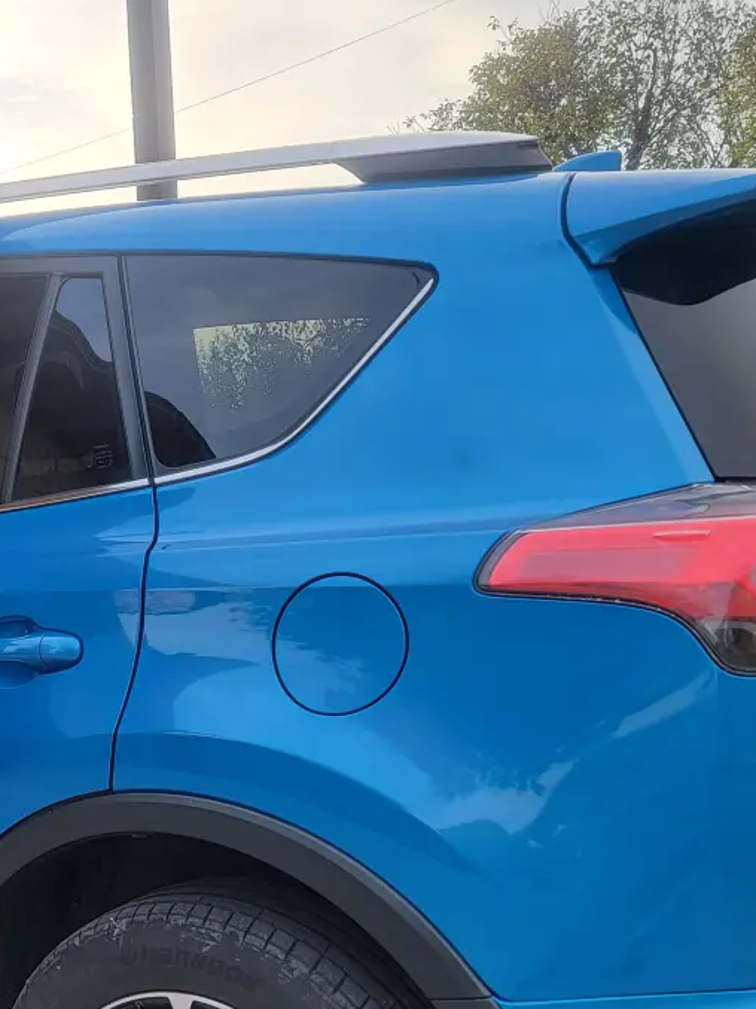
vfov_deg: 36.8
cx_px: 91
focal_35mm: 51
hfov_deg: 27.6
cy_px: 729
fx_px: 1486
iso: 16
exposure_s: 1/120
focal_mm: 6.7
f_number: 1.8
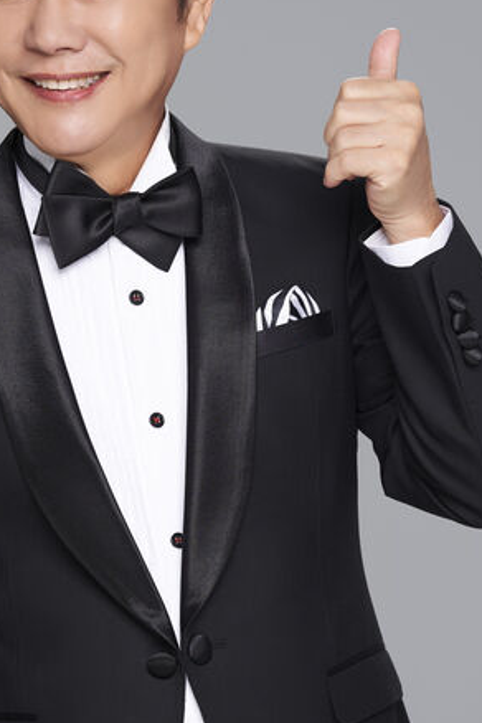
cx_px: 162
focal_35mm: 296
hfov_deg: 4.6
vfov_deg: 7.0
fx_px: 5944
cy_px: 479
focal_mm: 135
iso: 100
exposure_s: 1/160
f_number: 7.1
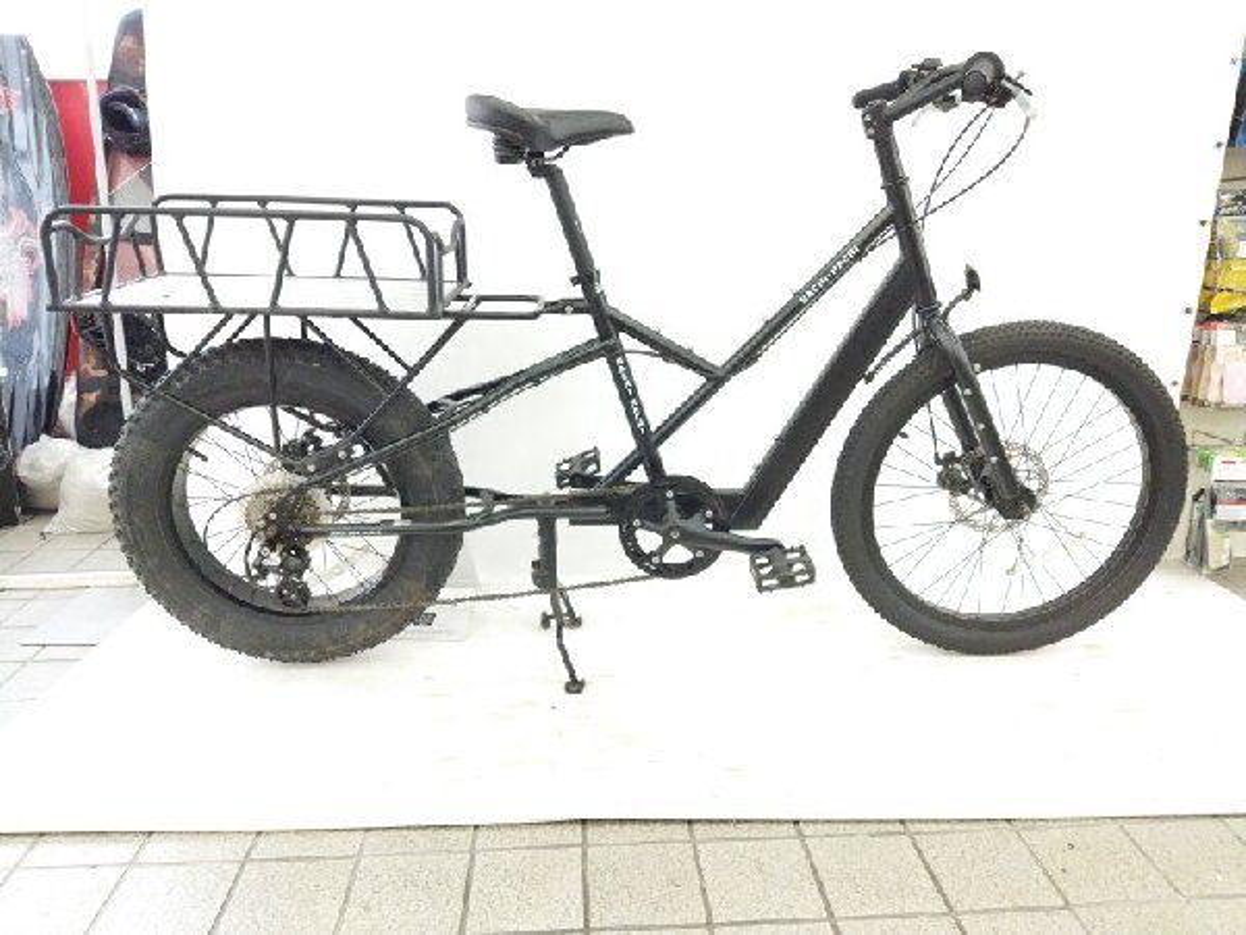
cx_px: 623
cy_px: 468
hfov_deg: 65.3
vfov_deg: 51.4
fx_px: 972
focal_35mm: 27
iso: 919
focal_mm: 4.71
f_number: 1.79
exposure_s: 1/300
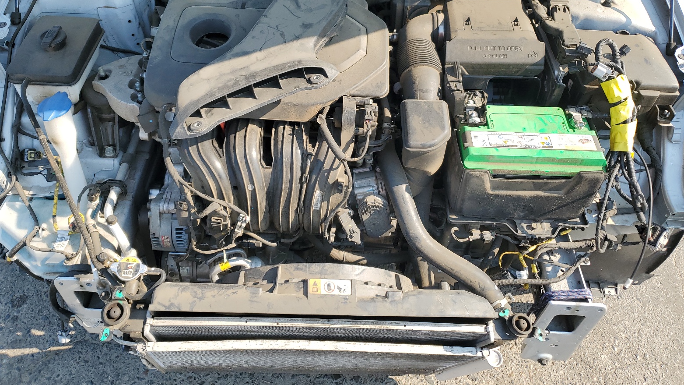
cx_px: 337
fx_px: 526
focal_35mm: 29
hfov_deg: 66.1
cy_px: 126
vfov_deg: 39.7
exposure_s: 1/909
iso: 50
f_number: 1.5
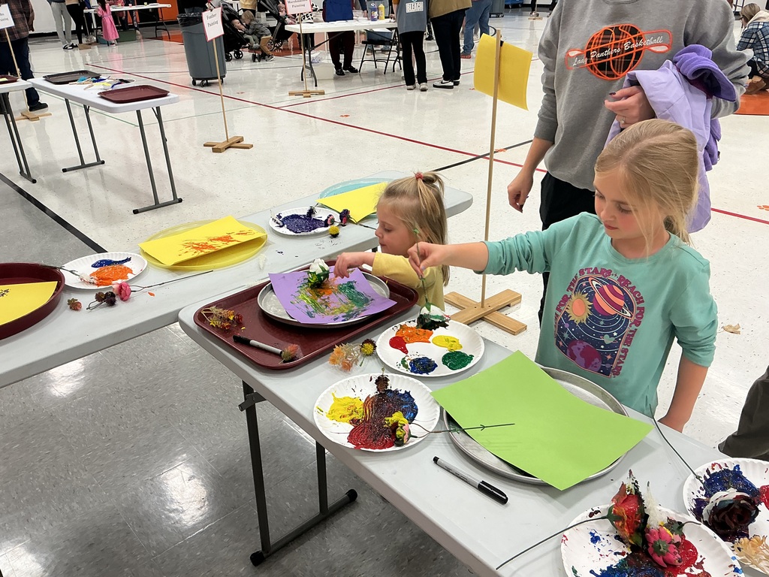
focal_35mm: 29
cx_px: 384
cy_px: 288
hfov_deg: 61.7
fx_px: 644
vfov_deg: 48.2
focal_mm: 3
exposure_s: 1/60
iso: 40
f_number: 1.8
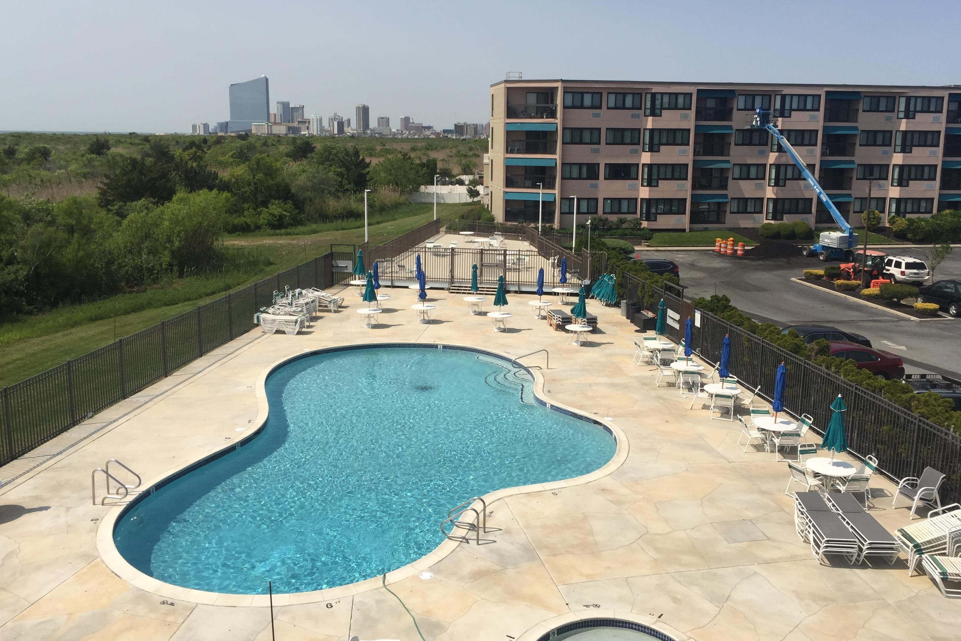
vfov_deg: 42.3
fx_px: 828
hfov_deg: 60.3
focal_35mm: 31
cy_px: 309
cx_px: 481
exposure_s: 1/3300
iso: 32
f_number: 2.2
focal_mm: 4.15
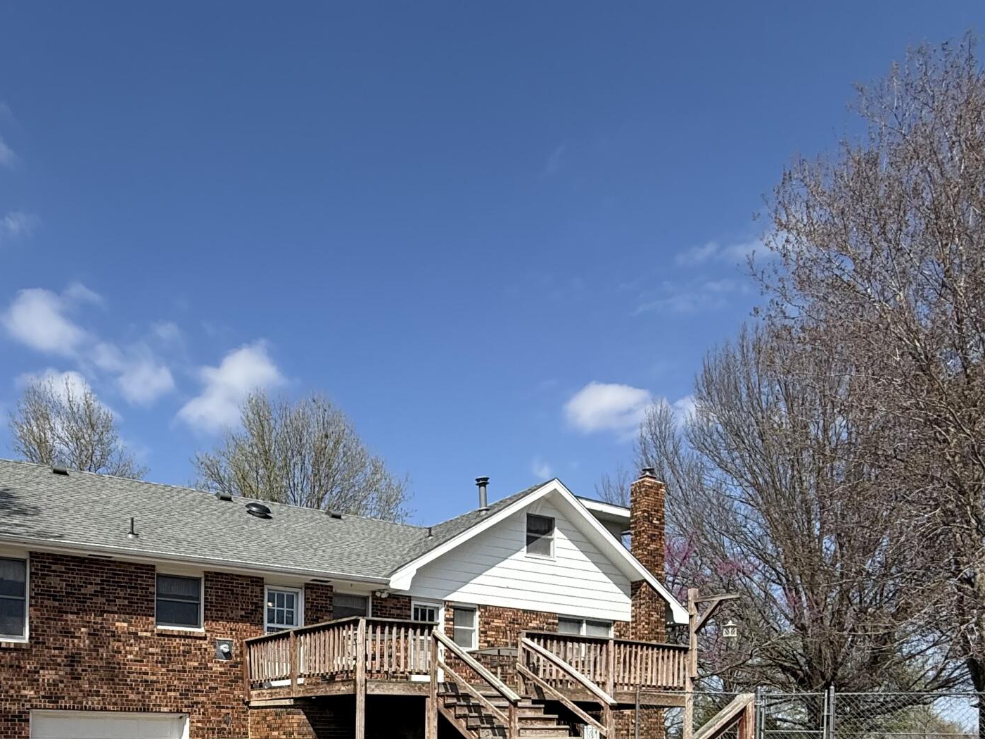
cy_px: 740
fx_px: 854
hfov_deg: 58.0
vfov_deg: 40.8
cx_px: 292
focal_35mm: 30
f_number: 2.2
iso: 50
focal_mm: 2.22
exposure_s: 1/2611
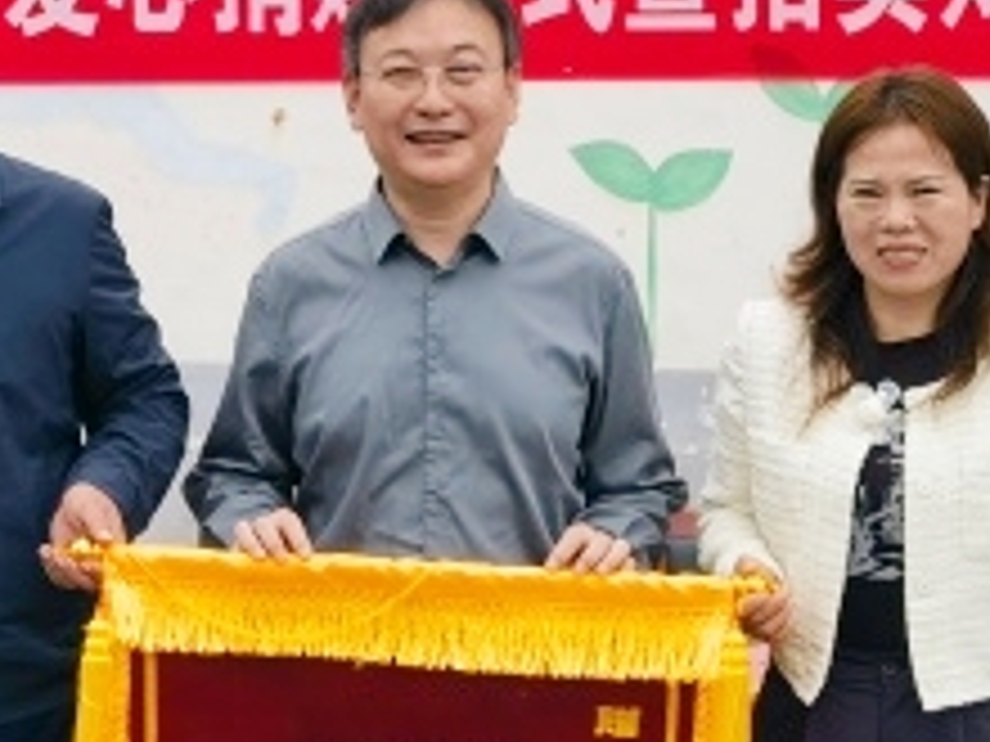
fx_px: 3518
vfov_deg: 12.0
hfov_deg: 16.0
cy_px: 157
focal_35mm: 123
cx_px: 396
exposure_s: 1/1961
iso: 50
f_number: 1.9
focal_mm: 6.67
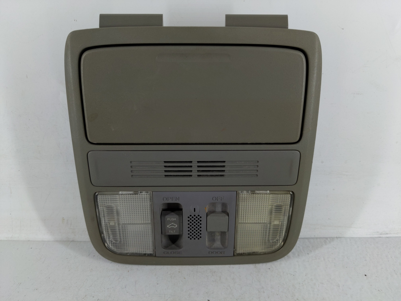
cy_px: 150
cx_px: 200
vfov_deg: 54.9
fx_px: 290
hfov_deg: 69.4
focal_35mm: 25
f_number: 1.73
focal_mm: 4.38
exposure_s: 1/111
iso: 58
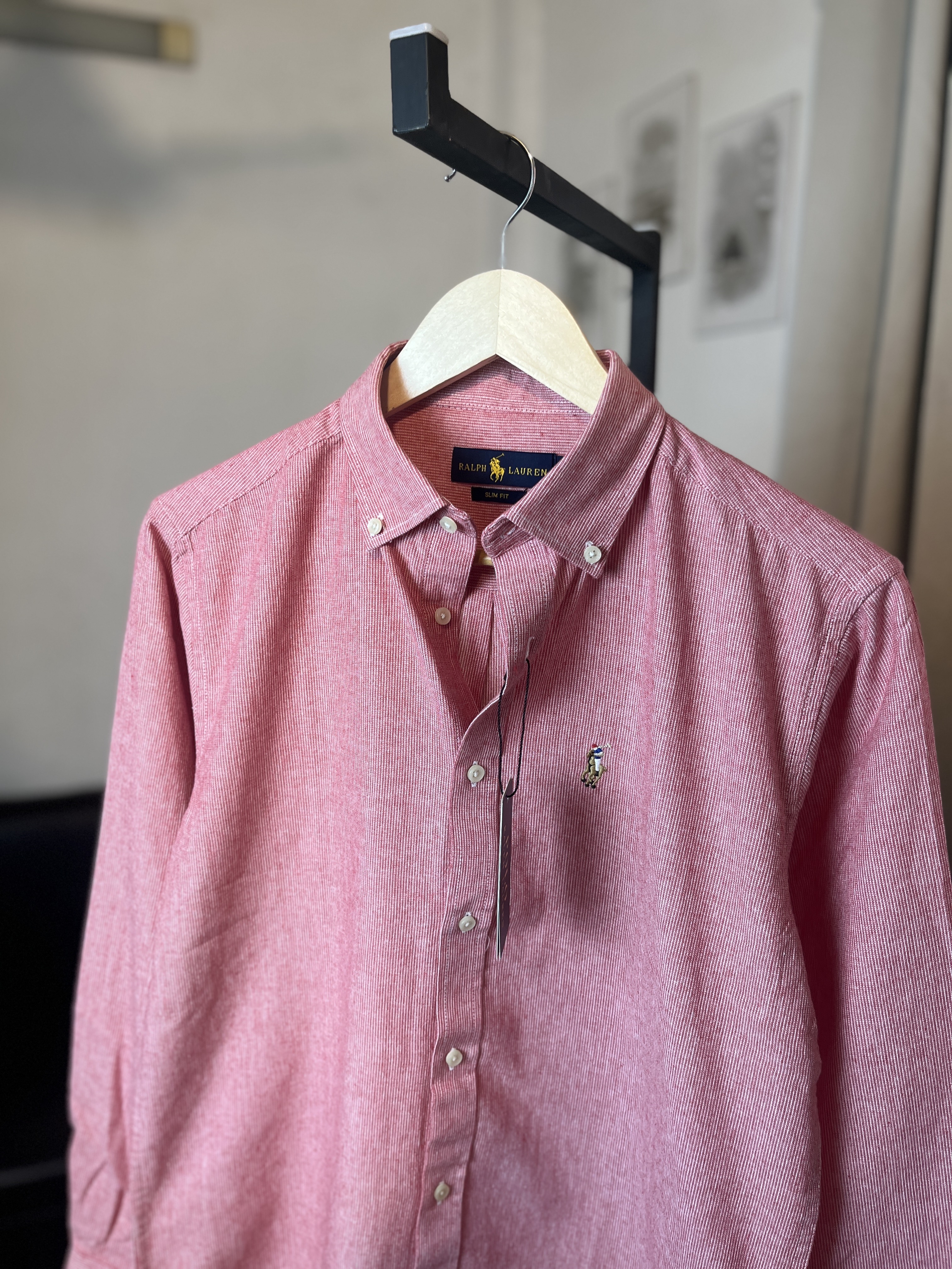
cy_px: 634
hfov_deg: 53.1
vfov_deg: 67.3
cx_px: 476
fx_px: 953
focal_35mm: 26
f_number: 1.6
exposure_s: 1/100
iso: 64
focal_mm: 5.1
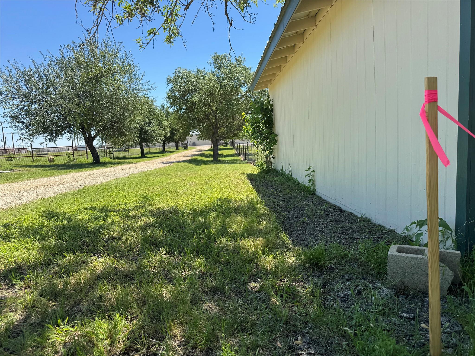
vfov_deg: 56.8
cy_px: 178
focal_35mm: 24
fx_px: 329
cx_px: 238
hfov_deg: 71.6
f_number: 1.78
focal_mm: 6.76
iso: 80
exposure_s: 1/2041
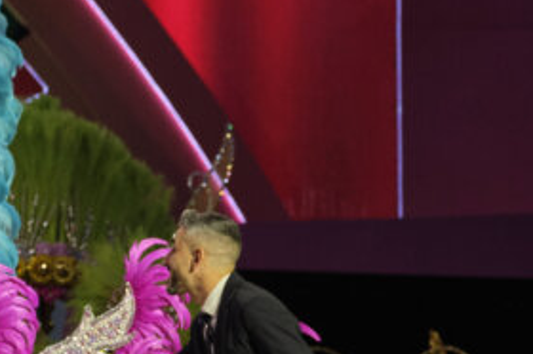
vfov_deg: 4.5
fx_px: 4525
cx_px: -192
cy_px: 271
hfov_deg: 6.7
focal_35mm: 306
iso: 1250
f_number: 2.8
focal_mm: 71.5
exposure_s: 1/200
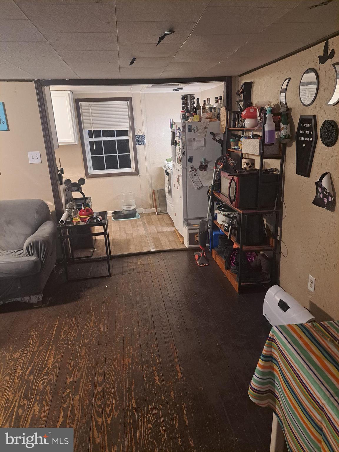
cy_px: 226
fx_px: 313
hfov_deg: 56.8
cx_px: 170
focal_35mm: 24
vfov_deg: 71.6
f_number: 1.8
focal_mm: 5.23
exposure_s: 1/24
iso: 400
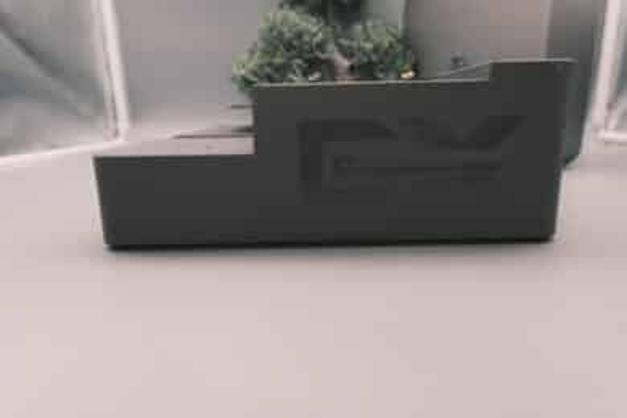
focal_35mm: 24
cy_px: 209
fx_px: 418
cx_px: 314
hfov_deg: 73.7
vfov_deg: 53.1
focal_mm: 16
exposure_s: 1/100
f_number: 8
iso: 500
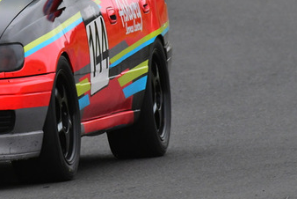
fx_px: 14648
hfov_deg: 1.2
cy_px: 8
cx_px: -8
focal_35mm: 1774
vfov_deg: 0.8
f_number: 10
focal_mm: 500
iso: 1600
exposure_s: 1/640
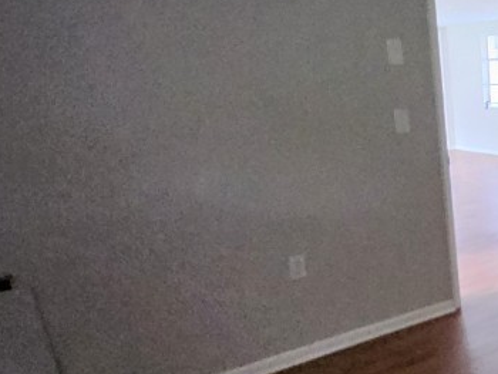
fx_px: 547
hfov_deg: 36.7
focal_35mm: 38
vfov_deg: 37.3
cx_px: 608
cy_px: 253
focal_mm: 1.7
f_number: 2.2
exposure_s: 1/24
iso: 800
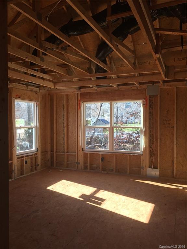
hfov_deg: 48.2
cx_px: 94
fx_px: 209
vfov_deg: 61.7
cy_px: 124
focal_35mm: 29
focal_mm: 4.15
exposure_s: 1/120
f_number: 2.2
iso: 40
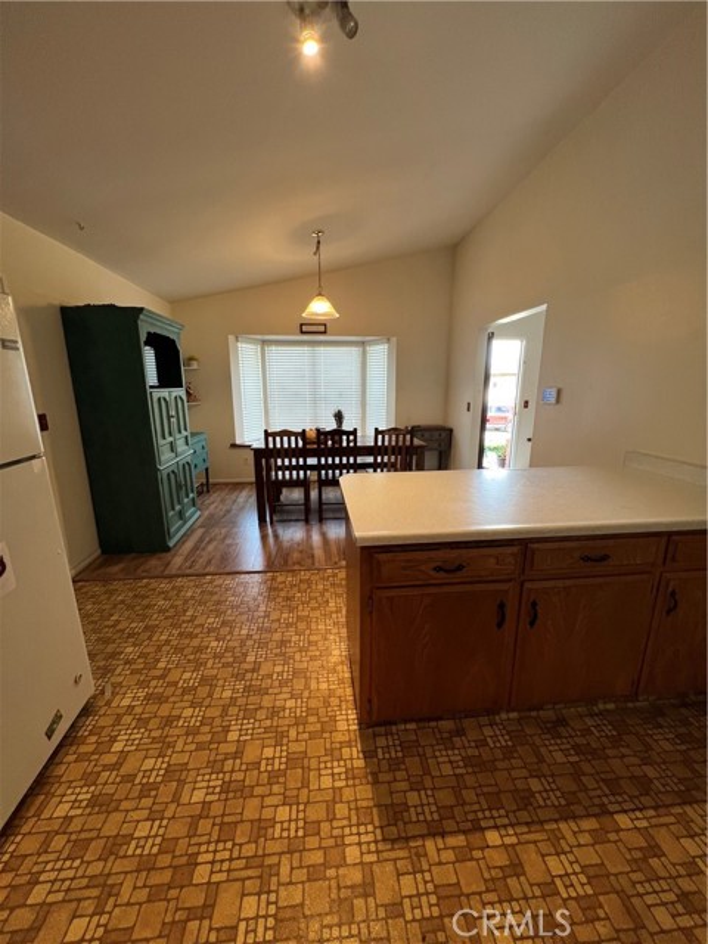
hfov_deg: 89.9
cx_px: 354
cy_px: 472
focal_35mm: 13
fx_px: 355
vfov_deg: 106.2
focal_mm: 1.57
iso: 125
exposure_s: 1/60
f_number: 1.8
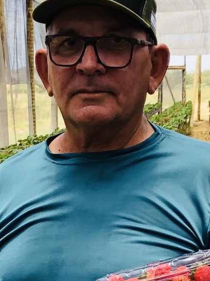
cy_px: 400
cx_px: 28
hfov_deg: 11.5
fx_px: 1035
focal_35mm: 128
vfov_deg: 14.5
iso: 20
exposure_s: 1/322
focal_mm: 3.99
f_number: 1.8
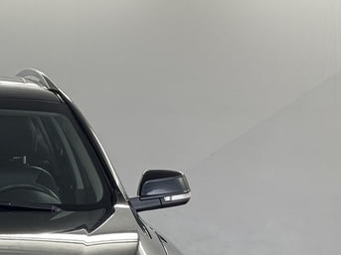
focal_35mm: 126
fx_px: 1241
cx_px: -78
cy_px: 266
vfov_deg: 11.6
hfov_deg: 15.1
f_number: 1.78
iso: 50
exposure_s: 1/100
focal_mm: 6.76
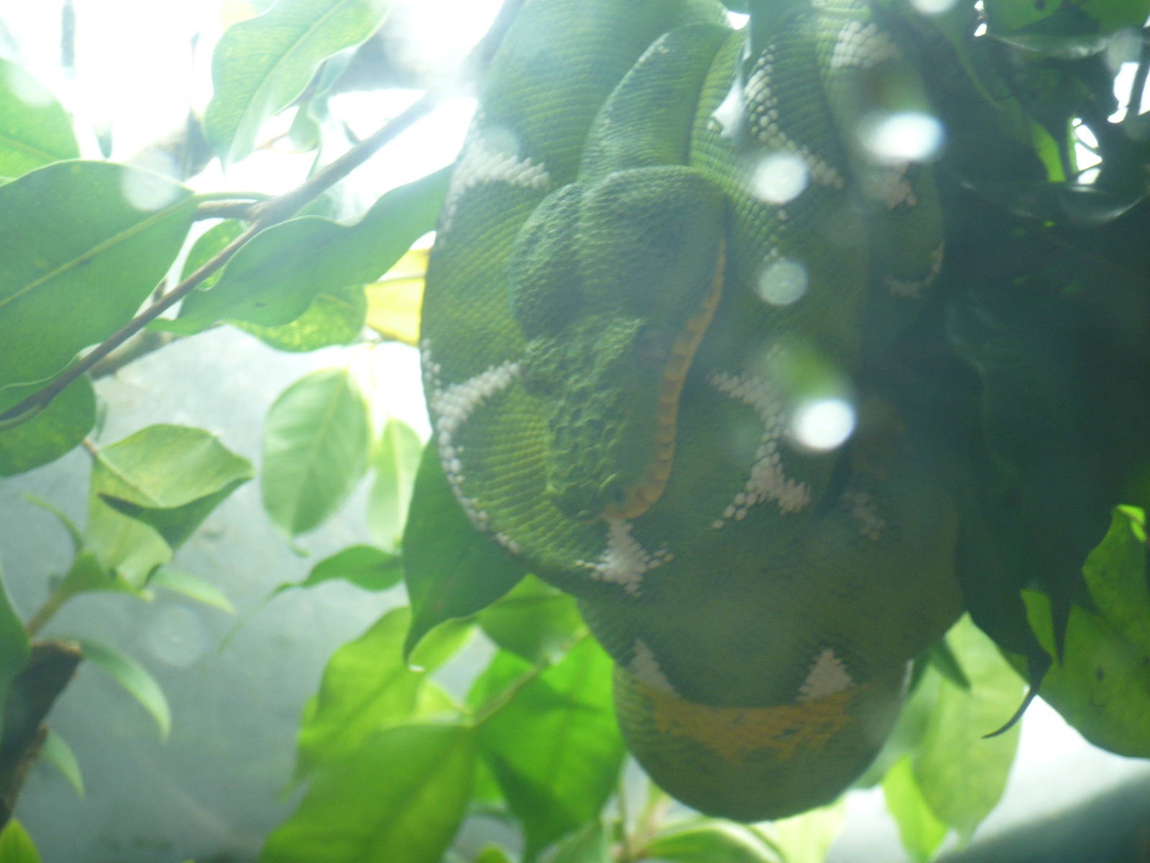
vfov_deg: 14.1
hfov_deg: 18.7
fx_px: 3488
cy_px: 432
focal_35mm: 105
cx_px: 575
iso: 100
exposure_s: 1/40
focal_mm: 17.4
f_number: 5
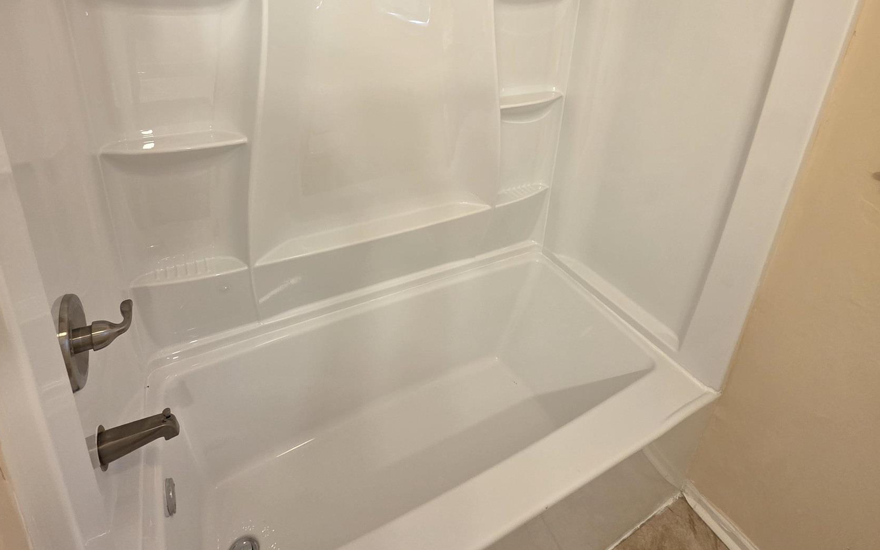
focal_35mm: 19
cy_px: 133
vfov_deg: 58.7
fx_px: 456
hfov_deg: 88.0
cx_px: 442
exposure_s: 1/120
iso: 160
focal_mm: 2.2
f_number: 1.9
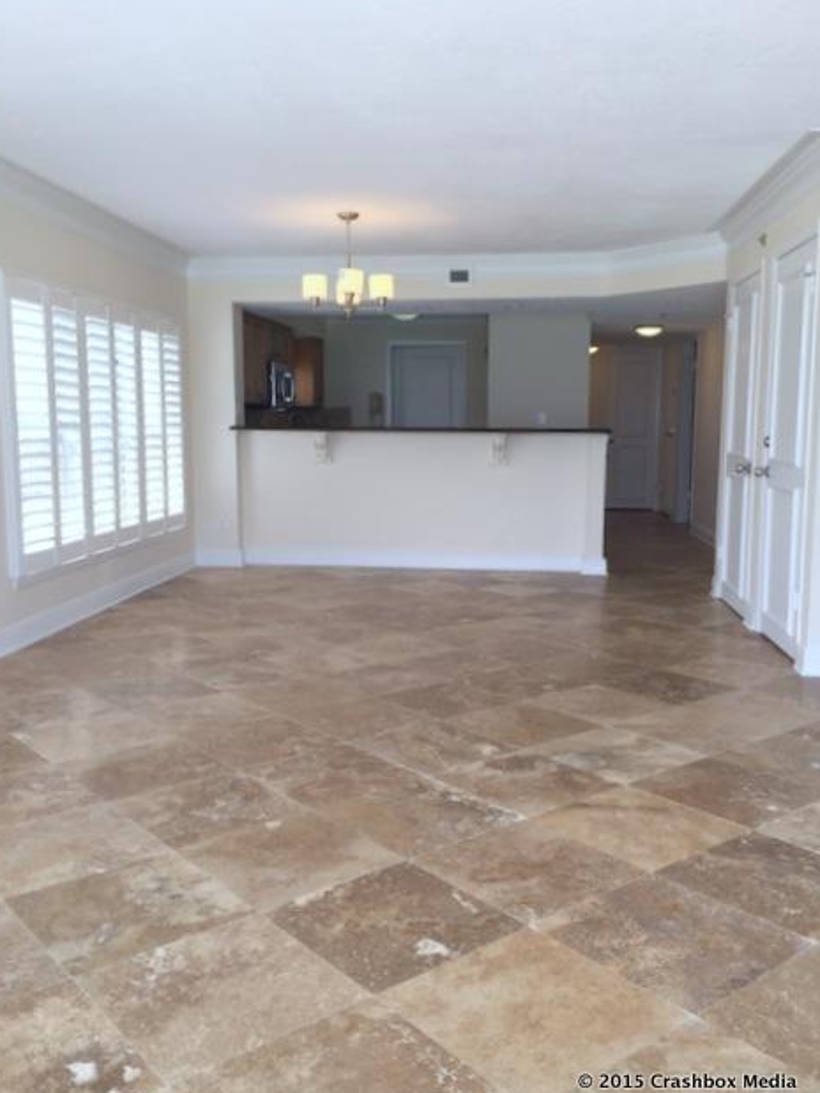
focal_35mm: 30
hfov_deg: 46.8
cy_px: 551
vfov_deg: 60.0
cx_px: 401
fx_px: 948
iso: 32
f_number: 2.2
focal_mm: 4.15
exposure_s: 1/332
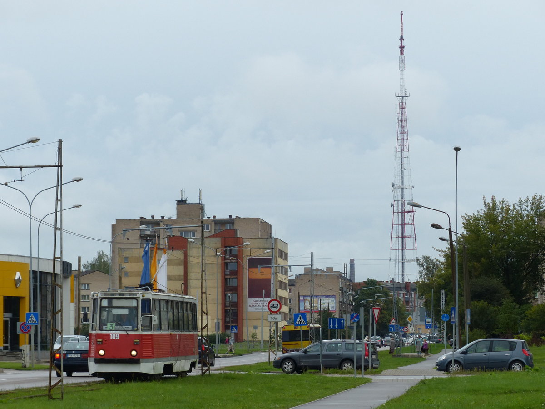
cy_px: 204
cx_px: 272
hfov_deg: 12.3
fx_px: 2519
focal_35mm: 160
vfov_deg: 9.3
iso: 200
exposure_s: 1/1000
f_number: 4
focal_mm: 28.7
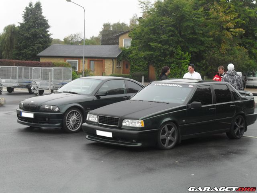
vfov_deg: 22.3
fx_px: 490
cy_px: 96
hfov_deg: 29.4
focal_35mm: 66
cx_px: 128
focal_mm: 11.7
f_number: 4.6
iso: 100
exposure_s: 1/90
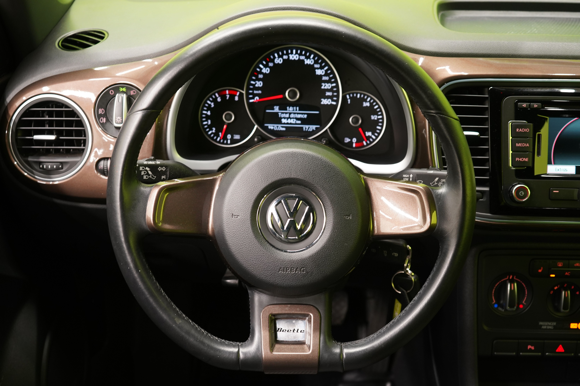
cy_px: 193
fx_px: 661
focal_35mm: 41
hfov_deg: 47.4
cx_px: 290
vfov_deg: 32.6
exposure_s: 1/20
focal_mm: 41
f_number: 5
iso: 1600
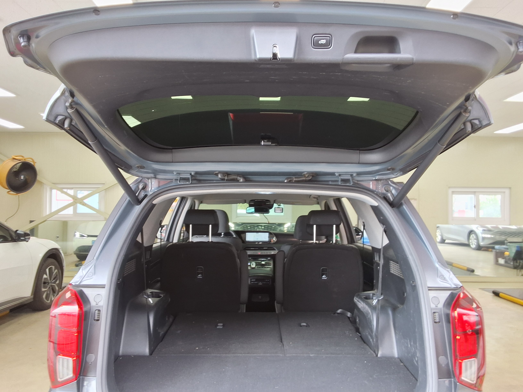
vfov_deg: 49.7
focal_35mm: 28
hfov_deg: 63.4
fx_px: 423
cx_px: 262
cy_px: 196
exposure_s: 1/60
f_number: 1.9
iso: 32
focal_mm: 2.91
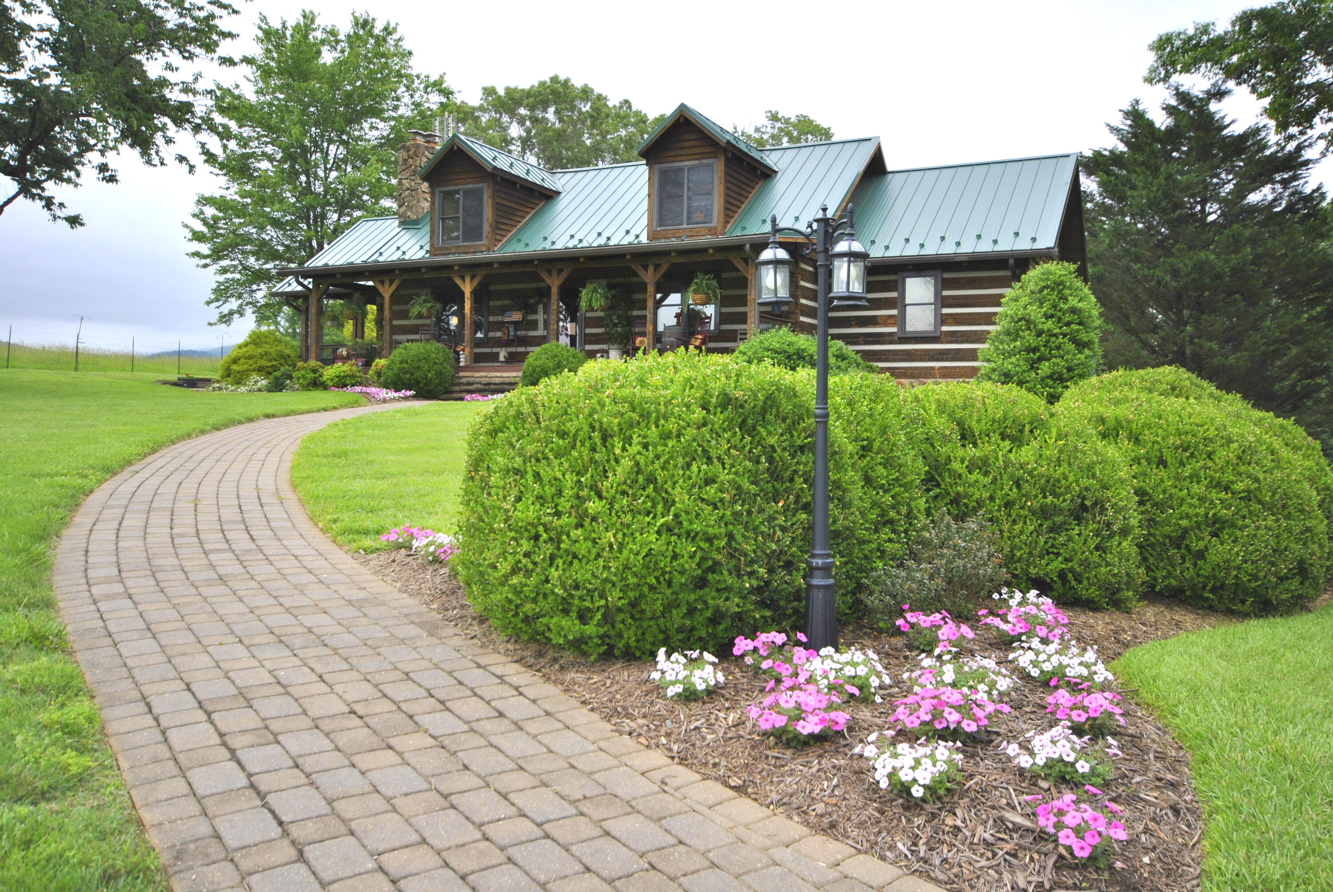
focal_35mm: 30
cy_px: 446
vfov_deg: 43.7
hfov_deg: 61.9
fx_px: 1112
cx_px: 666
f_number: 5.6
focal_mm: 20
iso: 125
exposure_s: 1/125
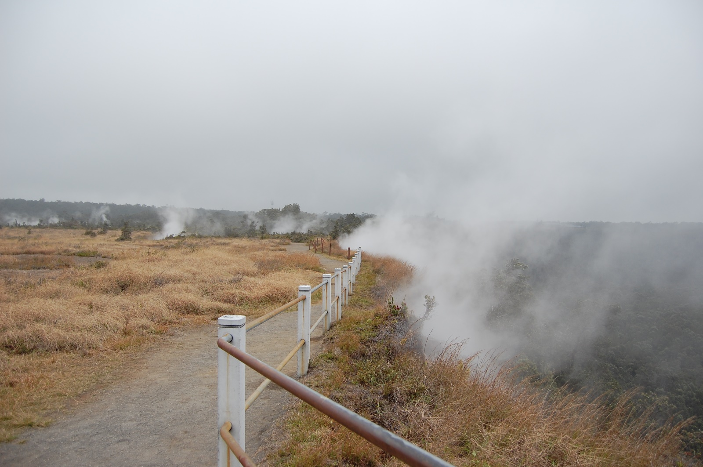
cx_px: 352
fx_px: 527
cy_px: 234
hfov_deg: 67.4
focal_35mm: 27
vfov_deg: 47.8
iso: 200
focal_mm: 18
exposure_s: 1/1000
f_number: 4
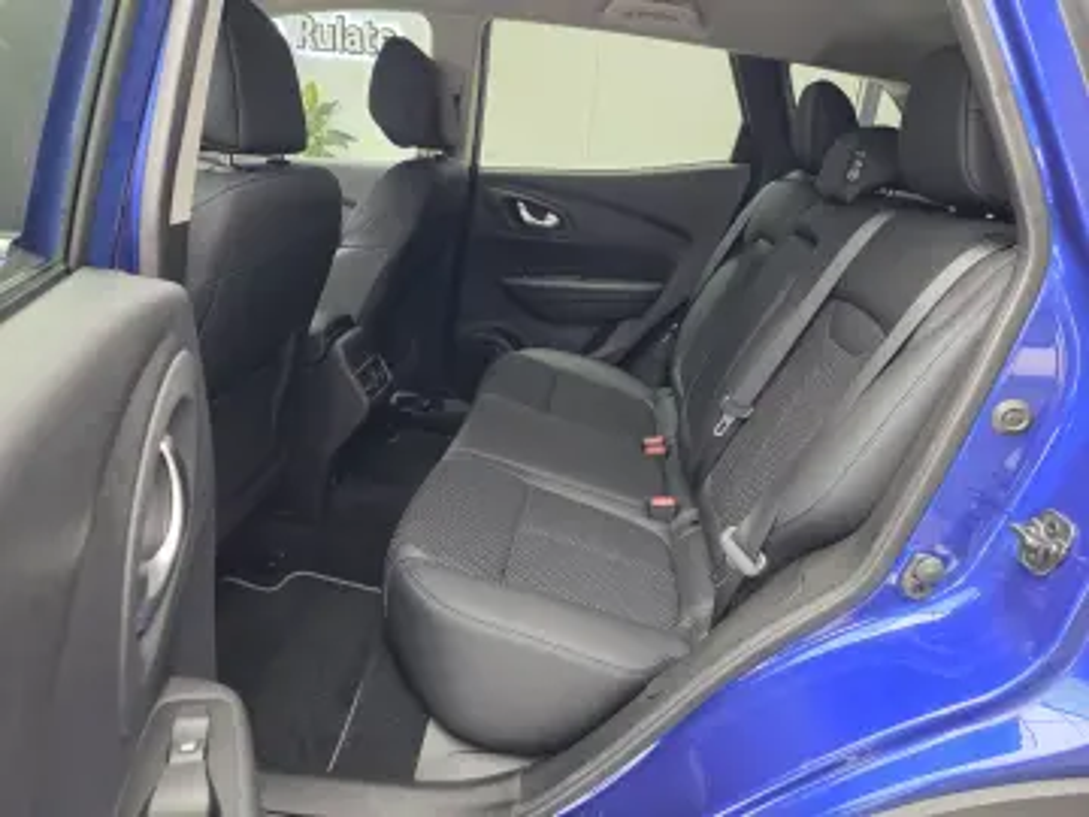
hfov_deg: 73.9
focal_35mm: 23
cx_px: 544
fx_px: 724
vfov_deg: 58.9
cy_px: 408
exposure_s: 1/100
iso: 250
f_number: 1.7
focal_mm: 6.25
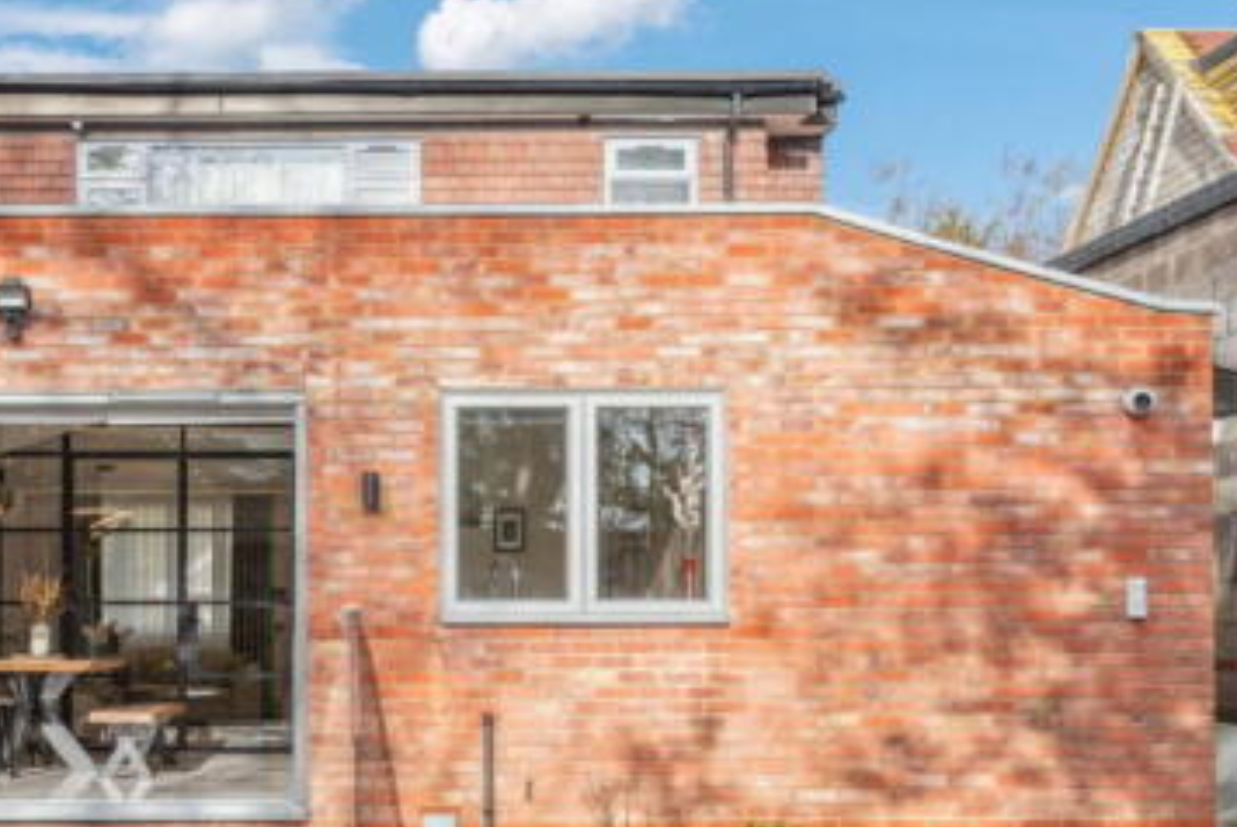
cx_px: 283
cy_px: 707
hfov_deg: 34.2
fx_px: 1960
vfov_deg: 23.3
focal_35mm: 57
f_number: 6.3
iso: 400
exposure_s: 1/500
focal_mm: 31
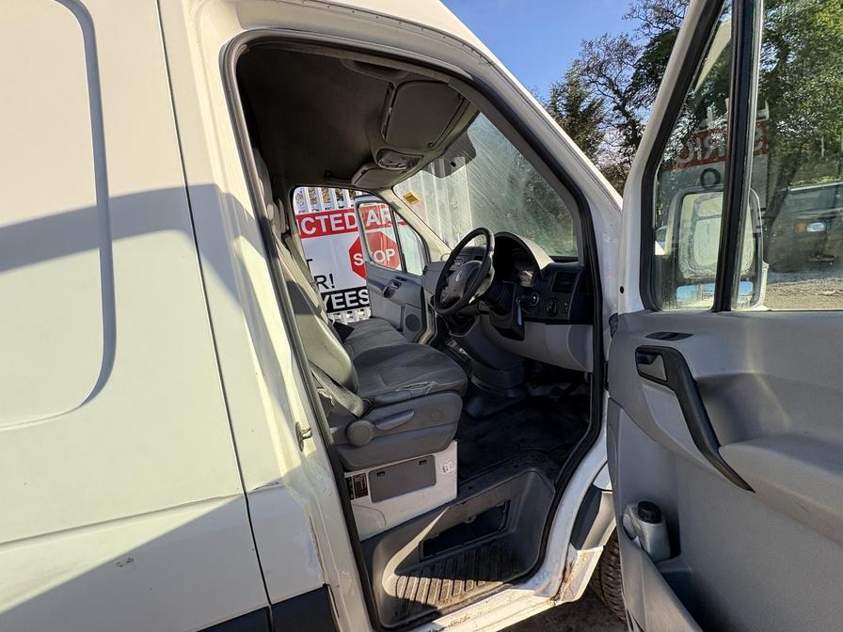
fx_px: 341
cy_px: 316
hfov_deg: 102.1
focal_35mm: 14
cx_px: 422
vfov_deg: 85.7
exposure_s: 1/321
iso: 64
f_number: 2.2
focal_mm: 2.22
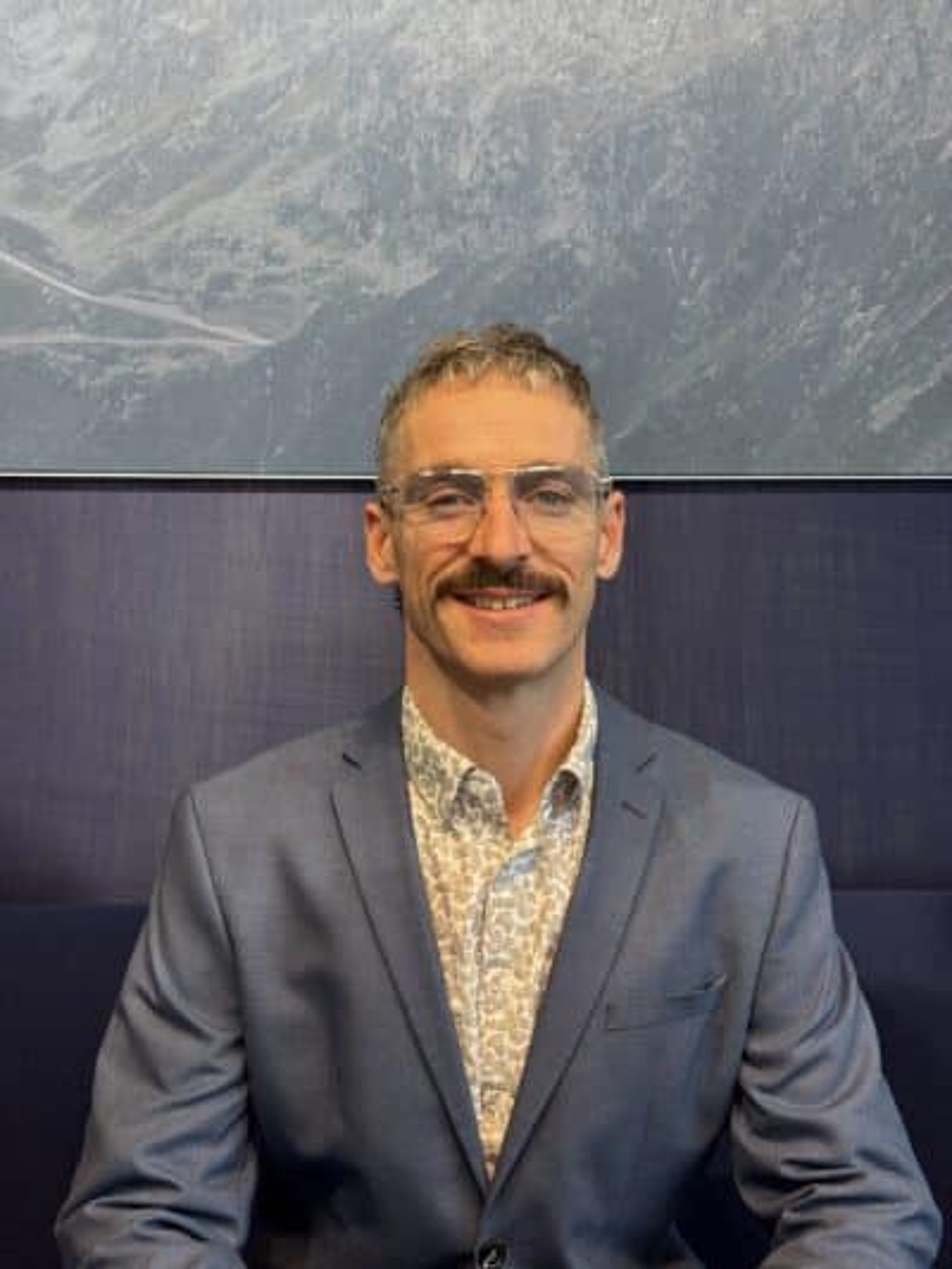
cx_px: 476
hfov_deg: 28.0
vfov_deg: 36.8
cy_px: 634
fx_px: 1906
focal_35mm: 52
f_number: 1.6
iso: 40
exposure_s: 1/50
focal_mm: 5.96
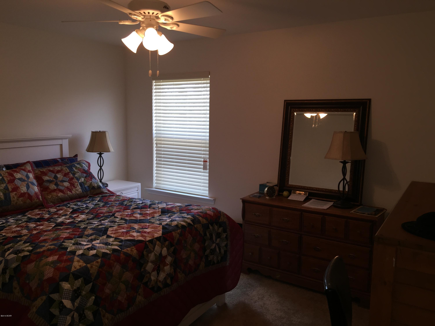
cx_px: 218
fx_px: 364
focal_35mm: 29
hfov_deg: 61.7
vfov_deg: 48.2
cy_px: 163
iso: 32
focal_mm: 4.15
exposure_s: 1/43
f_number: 2.2
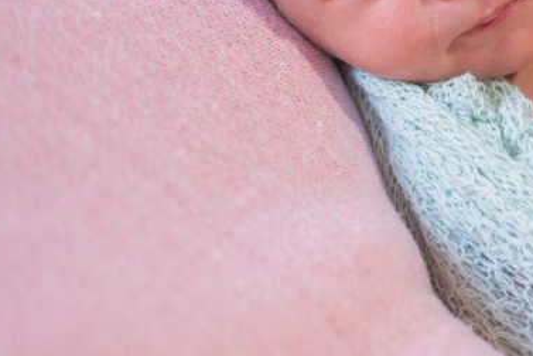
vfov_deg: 8.6
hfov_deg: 12.5
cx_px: 721
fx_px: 2356
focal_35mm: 159
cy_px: 63
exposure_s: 1/100
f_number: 2.2
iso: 250
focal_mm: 50
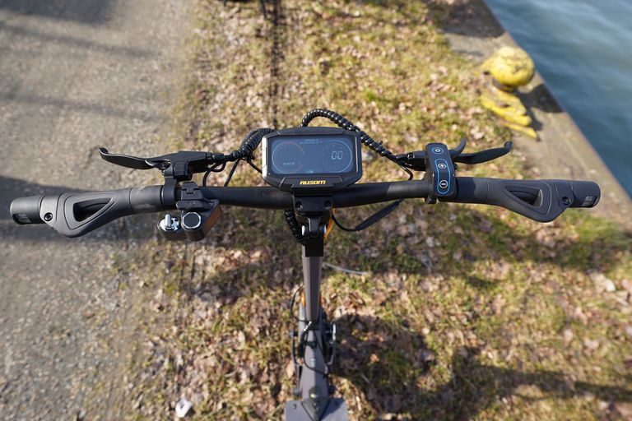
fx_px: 390
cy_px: 210
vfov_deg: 56.8
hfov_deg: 78.1
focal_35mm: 22
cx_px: 316
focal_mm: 22.2
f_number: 4.5
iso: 100
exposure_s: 1/200
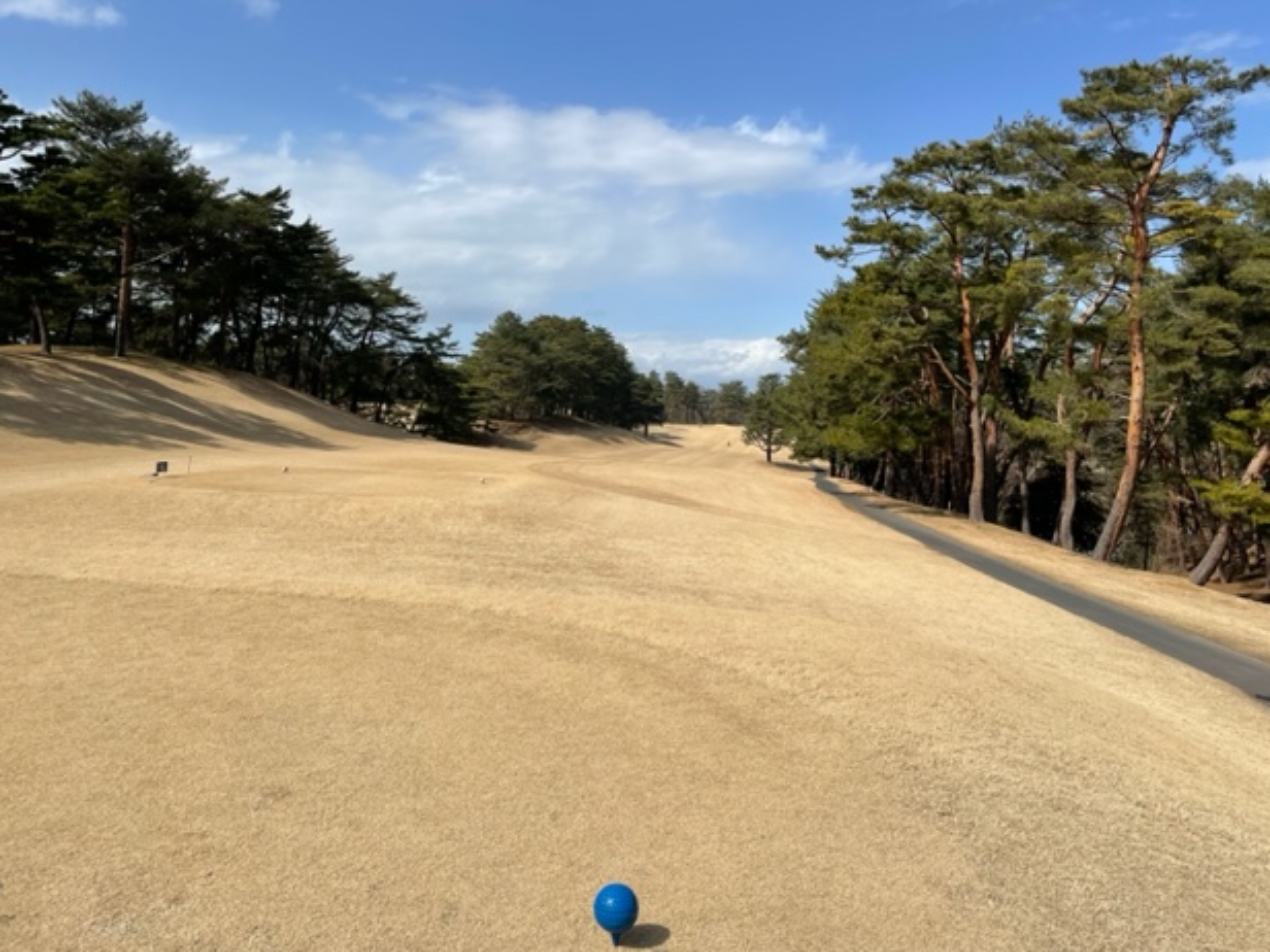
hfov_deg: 65.3
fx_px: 991
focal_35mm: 27
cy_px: 462
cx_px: 623
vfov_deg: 51.3
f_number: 1.6
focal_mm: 4.2
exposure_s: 1/5291
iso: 32
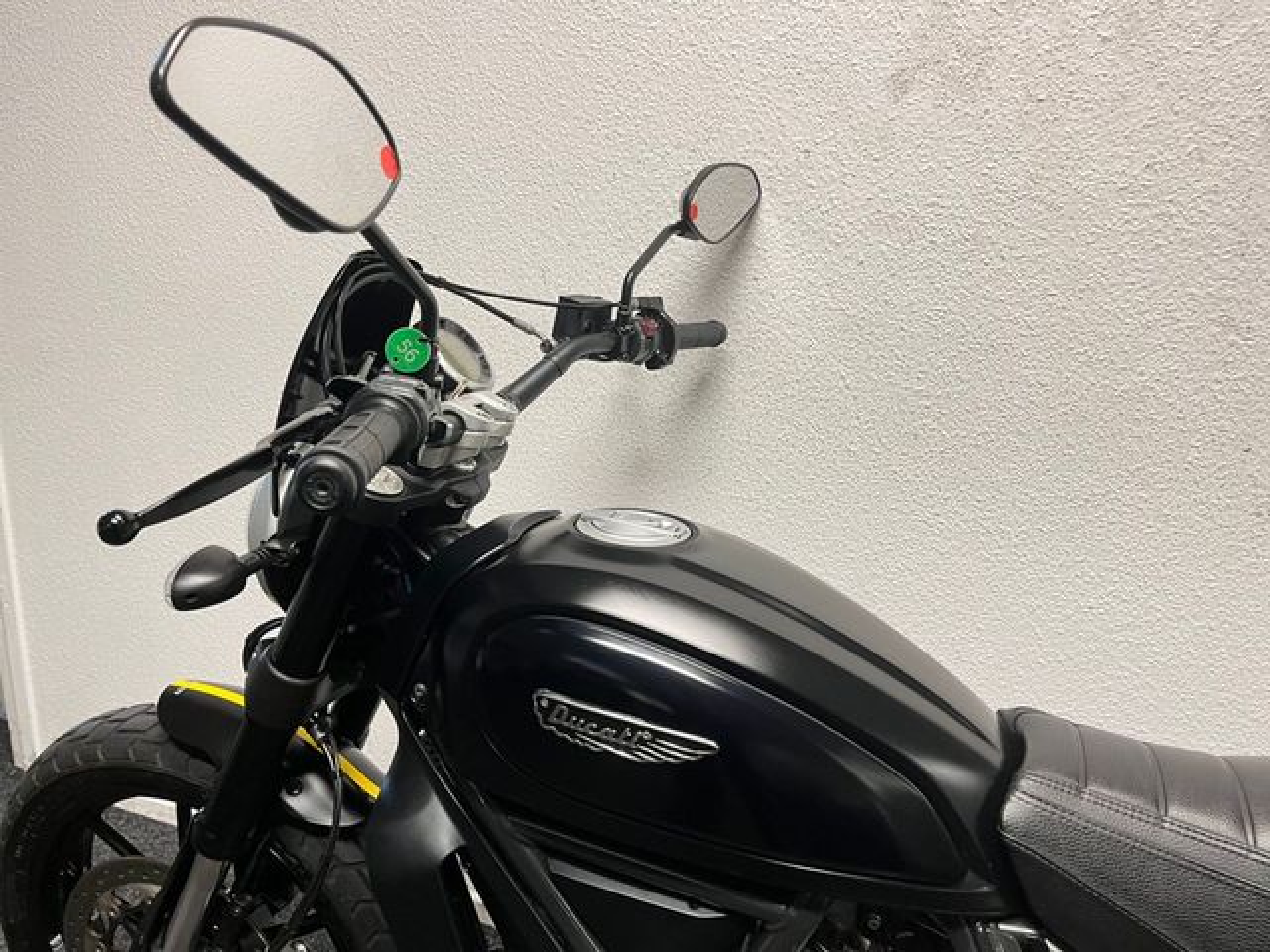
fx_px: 954
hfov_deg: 67.3
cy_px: 476
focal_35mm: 26
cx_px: 635
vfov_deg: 53.1
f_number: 1.6
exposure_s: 1/50
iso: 125
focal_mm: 5.1
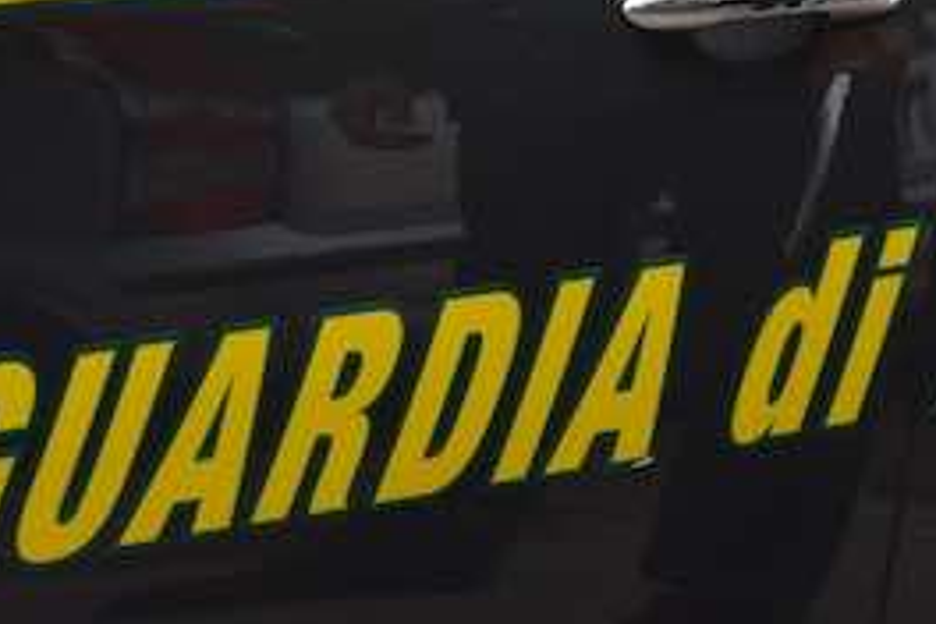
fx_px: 12063
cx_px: 1170
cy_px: -101
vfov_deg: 3.0
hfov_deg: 4.4
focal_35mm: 464
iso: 400
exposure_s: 1/160
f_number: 9
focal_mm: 102
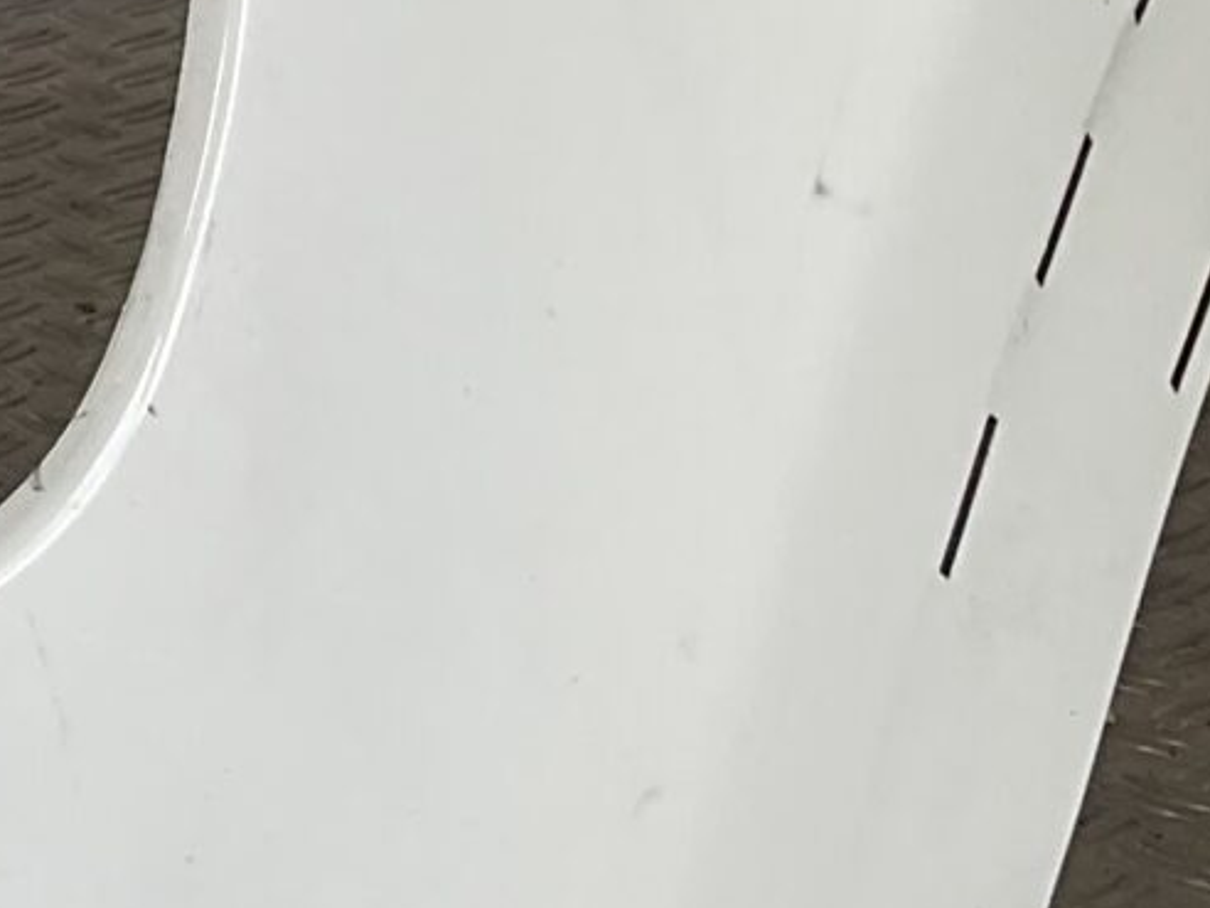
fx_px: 5278
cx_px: -1645
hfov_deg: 11.1
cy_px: 608
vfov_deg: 9.8
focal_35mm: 151
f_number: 1.8
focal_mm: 3
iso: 20
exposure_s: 1/120
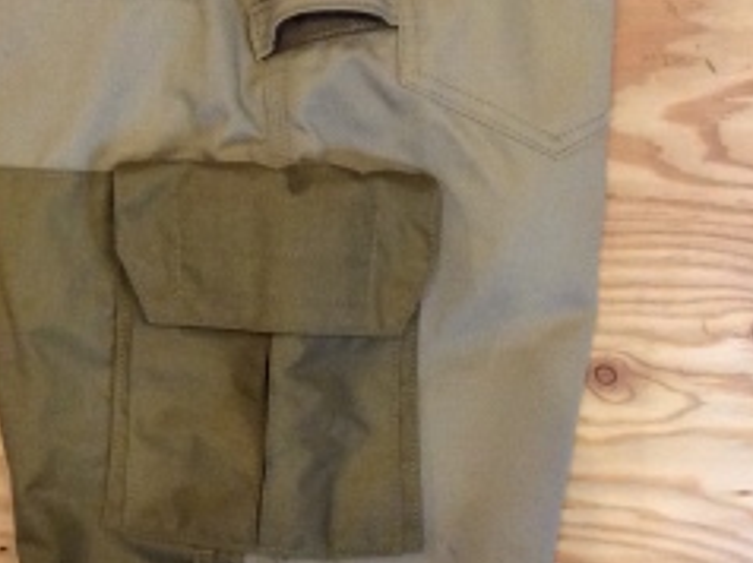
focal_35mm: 86
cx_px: 225
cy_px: 193
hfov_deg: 22.6
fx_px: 1869
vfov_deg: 17.1
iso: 160
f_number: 2.4
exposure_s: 1/24
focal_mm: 3.3
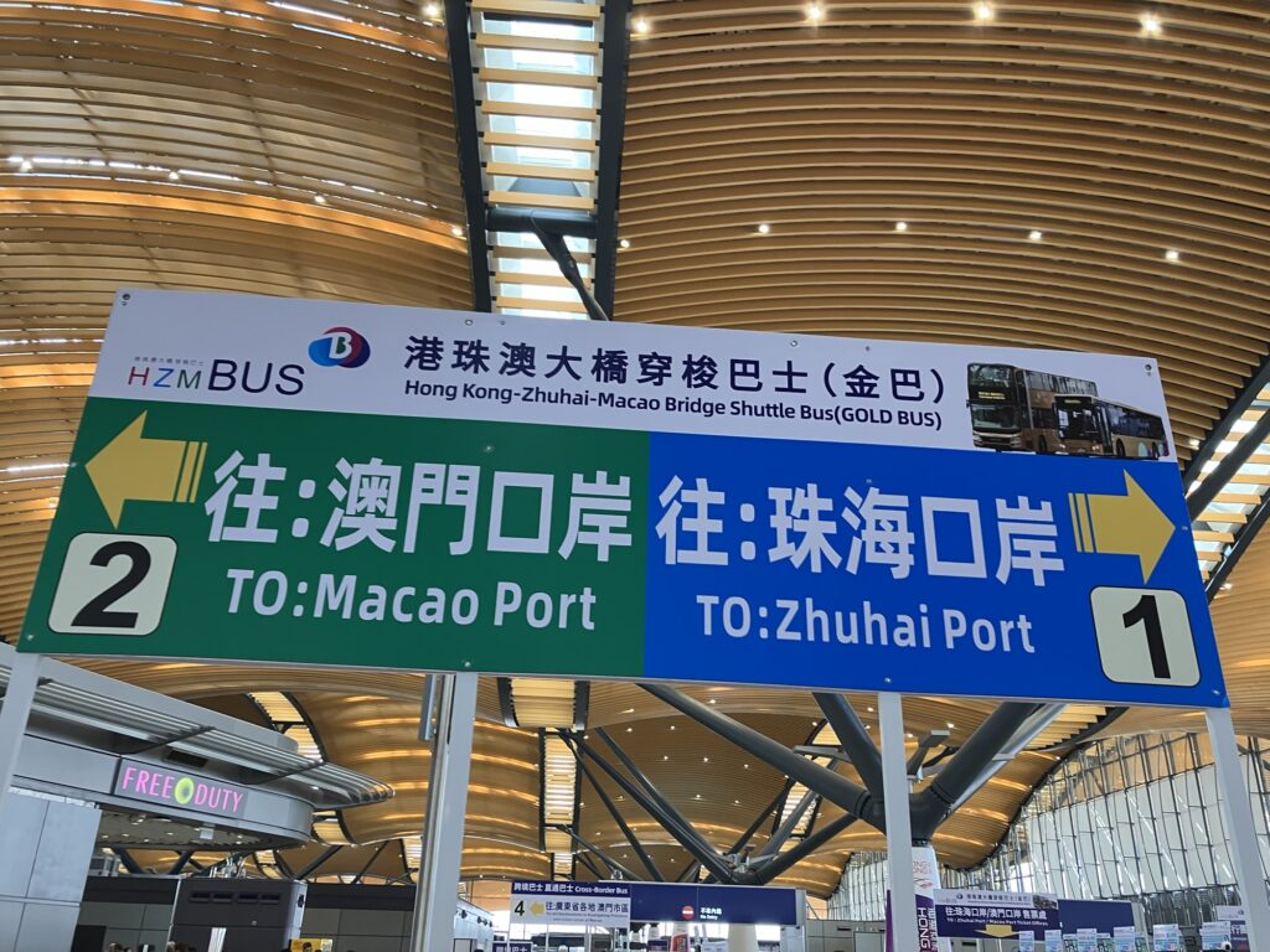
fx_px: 1027
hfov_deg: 63.4
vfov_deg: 49.7
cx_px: 635
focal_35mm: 28
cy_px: 476
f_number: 1.8
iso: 80
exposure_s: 1/79
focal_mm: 3.99
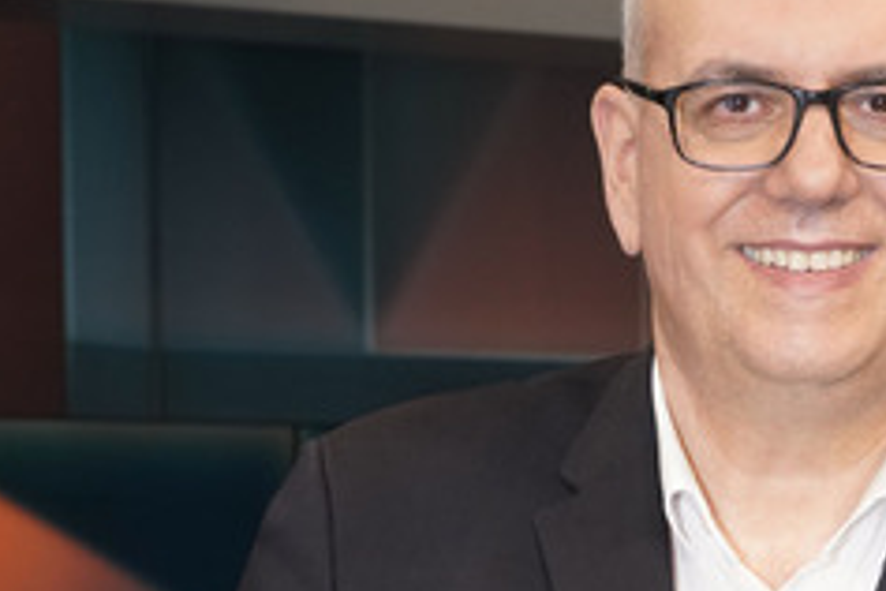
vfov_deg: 17.9
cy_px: 333
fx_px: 1870
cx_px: 806
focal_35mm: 76
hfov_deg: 25.8
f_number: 5.6
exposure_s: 1/160
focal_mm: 40
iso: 2000
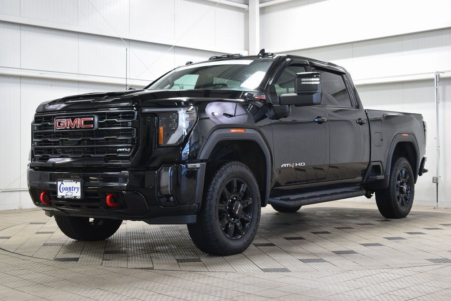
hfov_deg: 37.8
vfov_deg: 25.8
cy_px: 150
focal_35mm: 52
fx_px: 658
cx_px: 226
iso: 720
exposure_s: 1/15
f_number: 6.3
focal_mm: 35
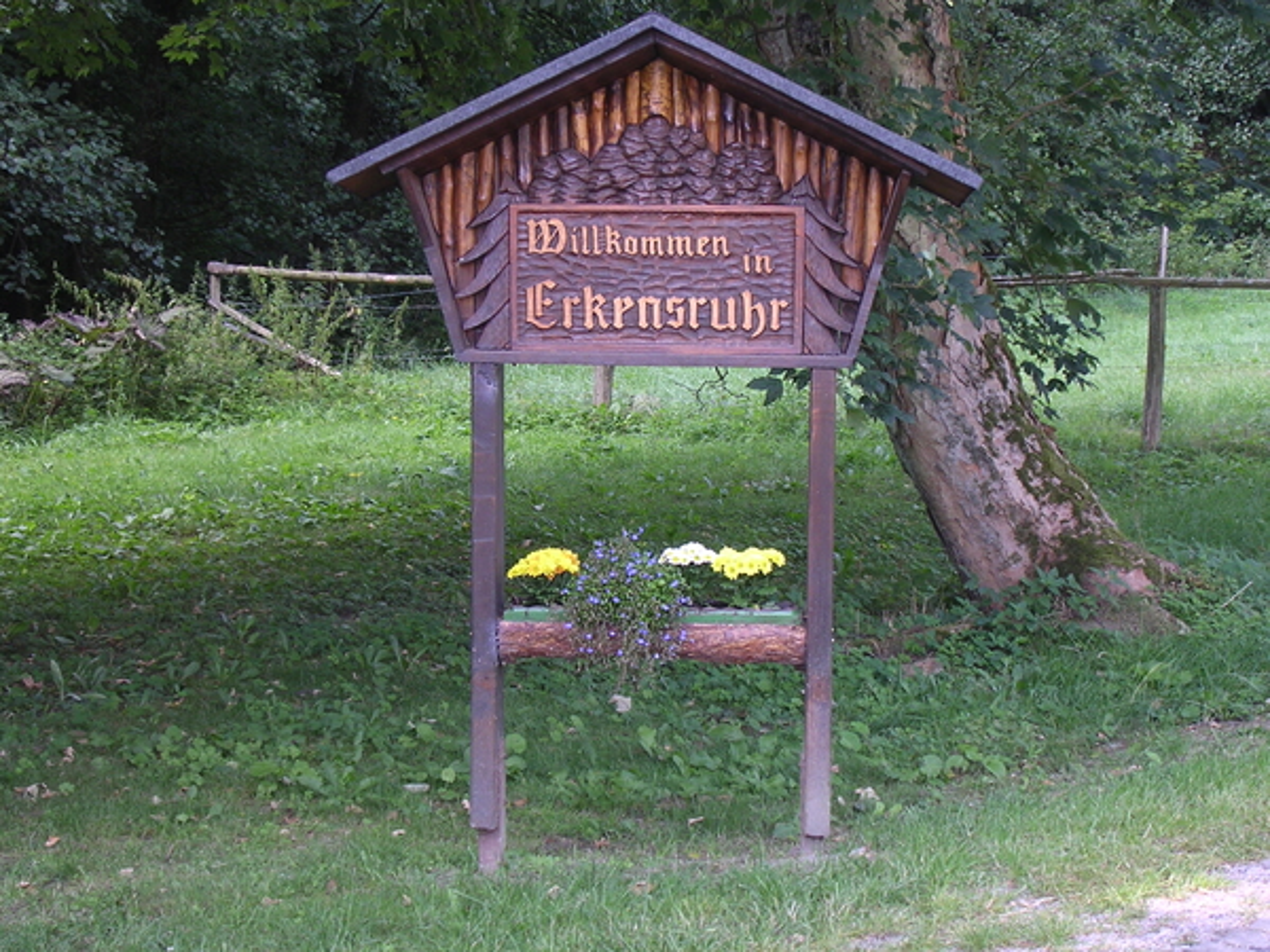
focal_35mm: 81
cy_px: 476
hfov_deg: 24.1
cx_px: 635
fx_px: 2972
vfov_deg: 18.2
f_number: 4
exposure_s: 1/30
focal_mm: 12.3
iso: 112
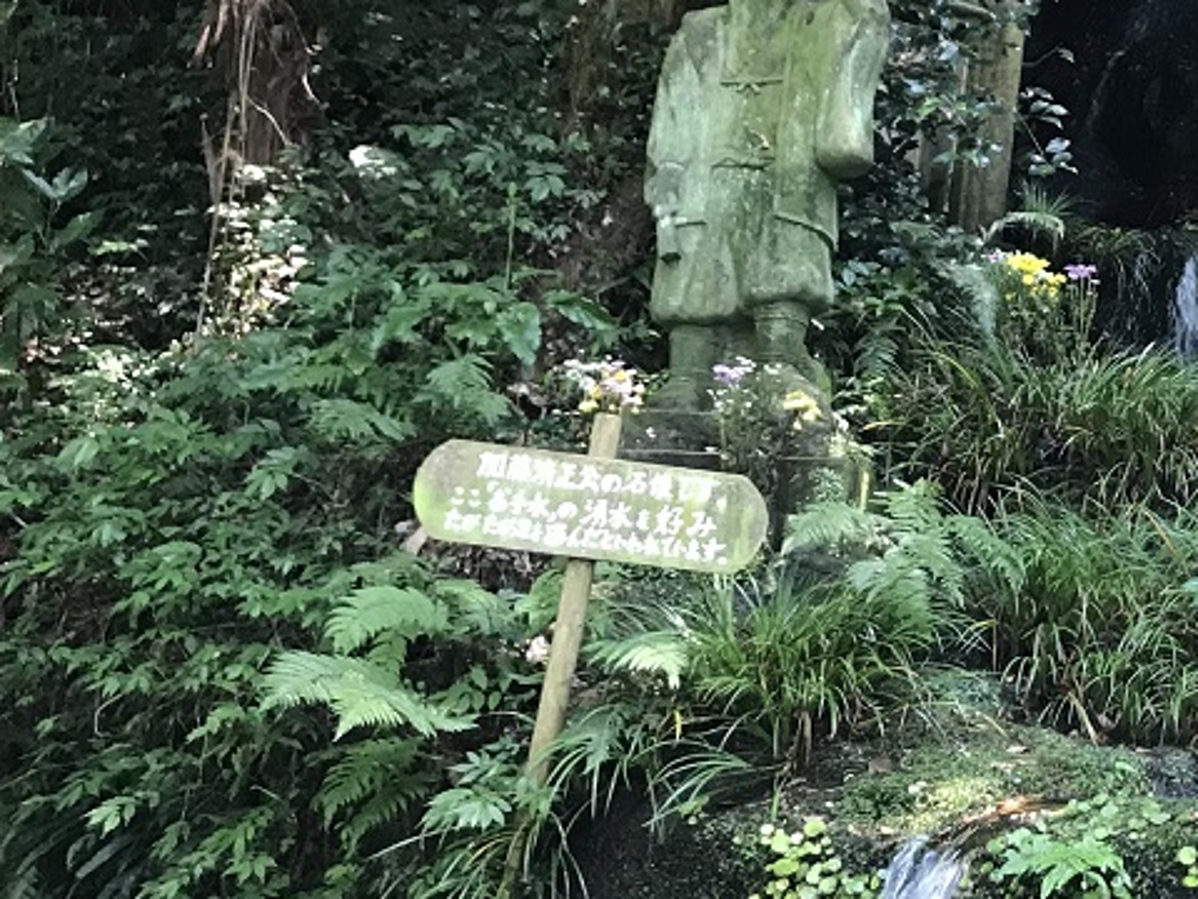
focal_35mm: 70
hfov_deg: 25.2
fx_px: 2423
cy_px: 260
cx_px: 1403
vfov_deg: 20.9
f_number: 1.8
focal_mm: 3.99
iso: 40
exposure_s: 1/18
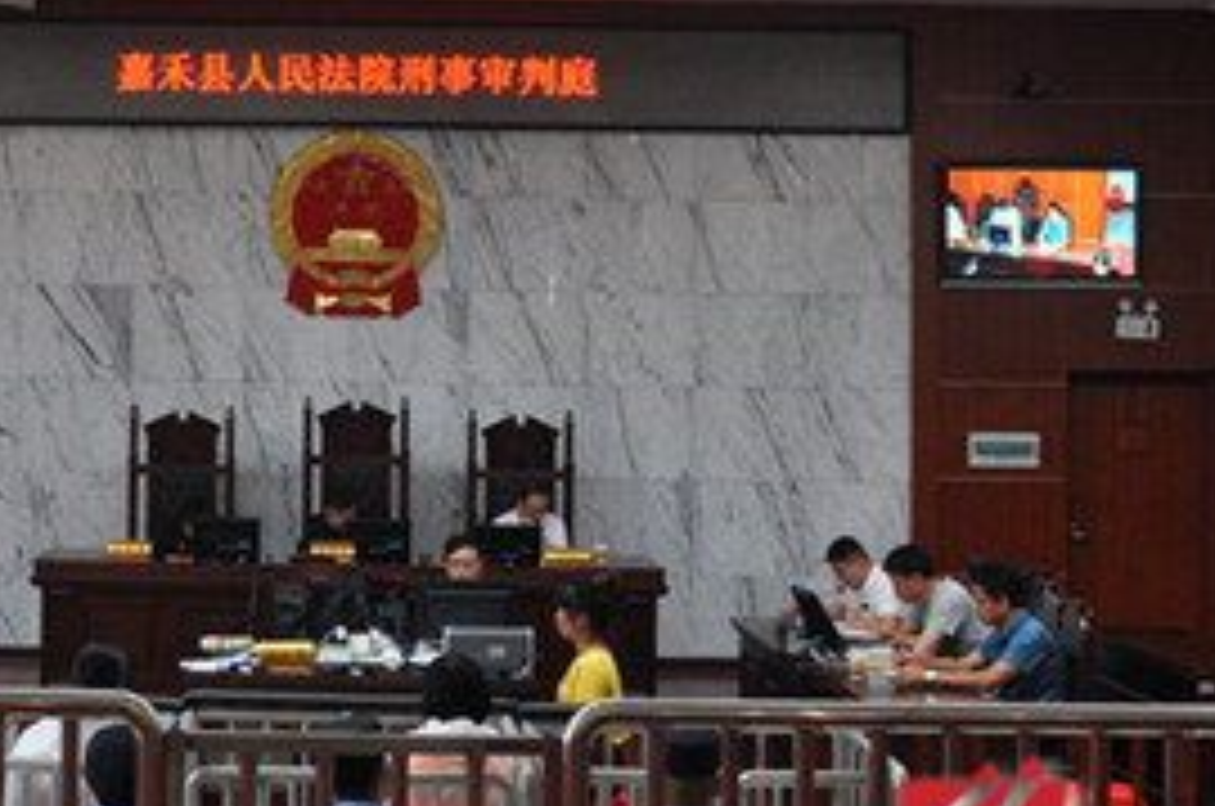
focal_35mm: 60
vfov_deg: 22.3
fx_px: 2021
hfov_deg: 32.6
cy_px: 212
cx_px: 261
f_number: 5
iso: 640
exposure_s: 1/25
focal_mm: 18
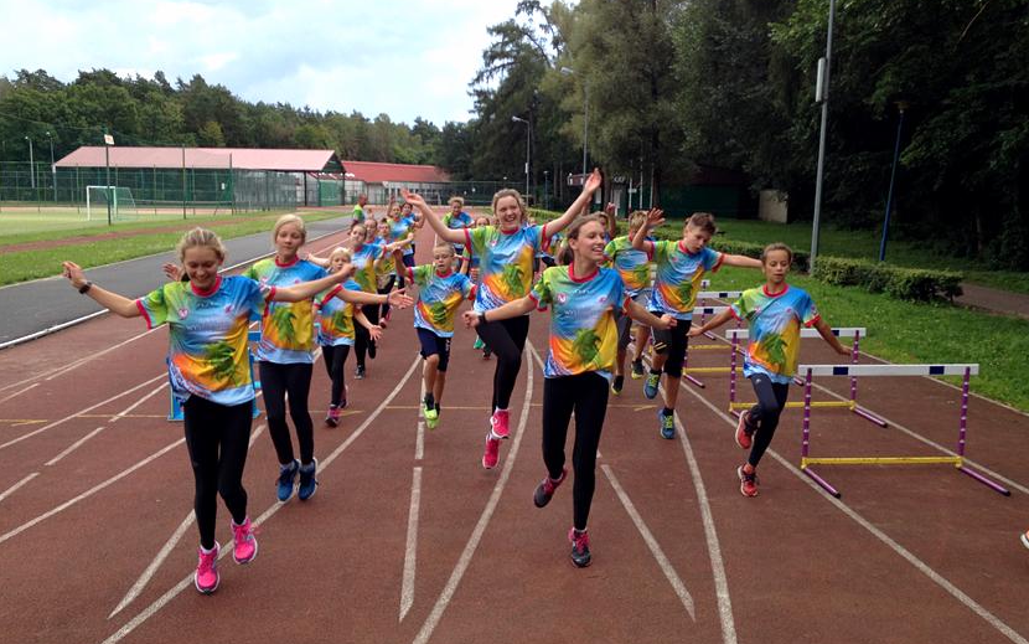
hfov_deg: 51.5
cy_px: 319
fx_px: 1066
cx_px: 524
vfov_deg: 33.6
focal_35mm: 38
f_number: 2.4
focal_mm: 4.28
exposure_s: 1/497
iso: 50
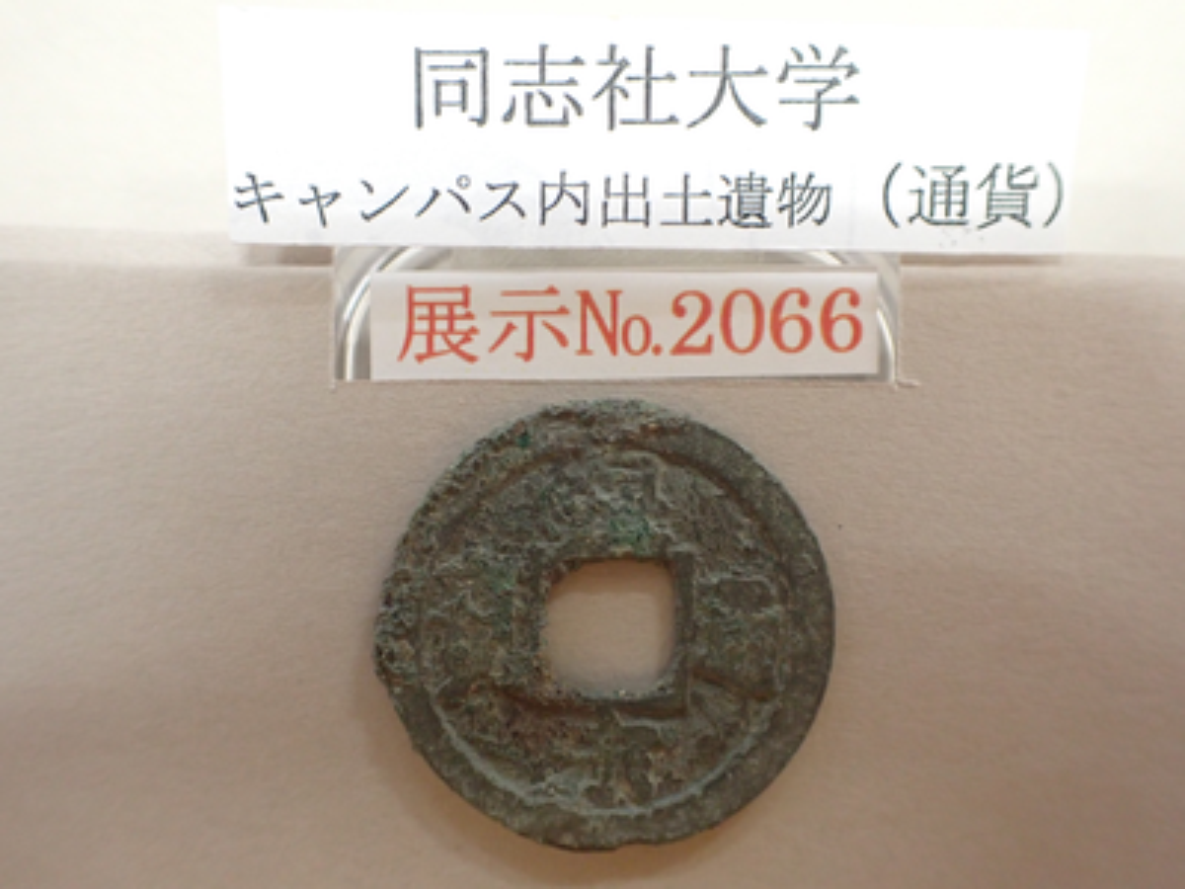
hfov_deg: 60.0
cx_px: 592
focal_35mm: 30
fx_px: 1027
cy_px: 444
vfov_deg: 46.8
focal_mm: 5.4
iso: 800
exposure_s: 1/80
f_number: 2.3
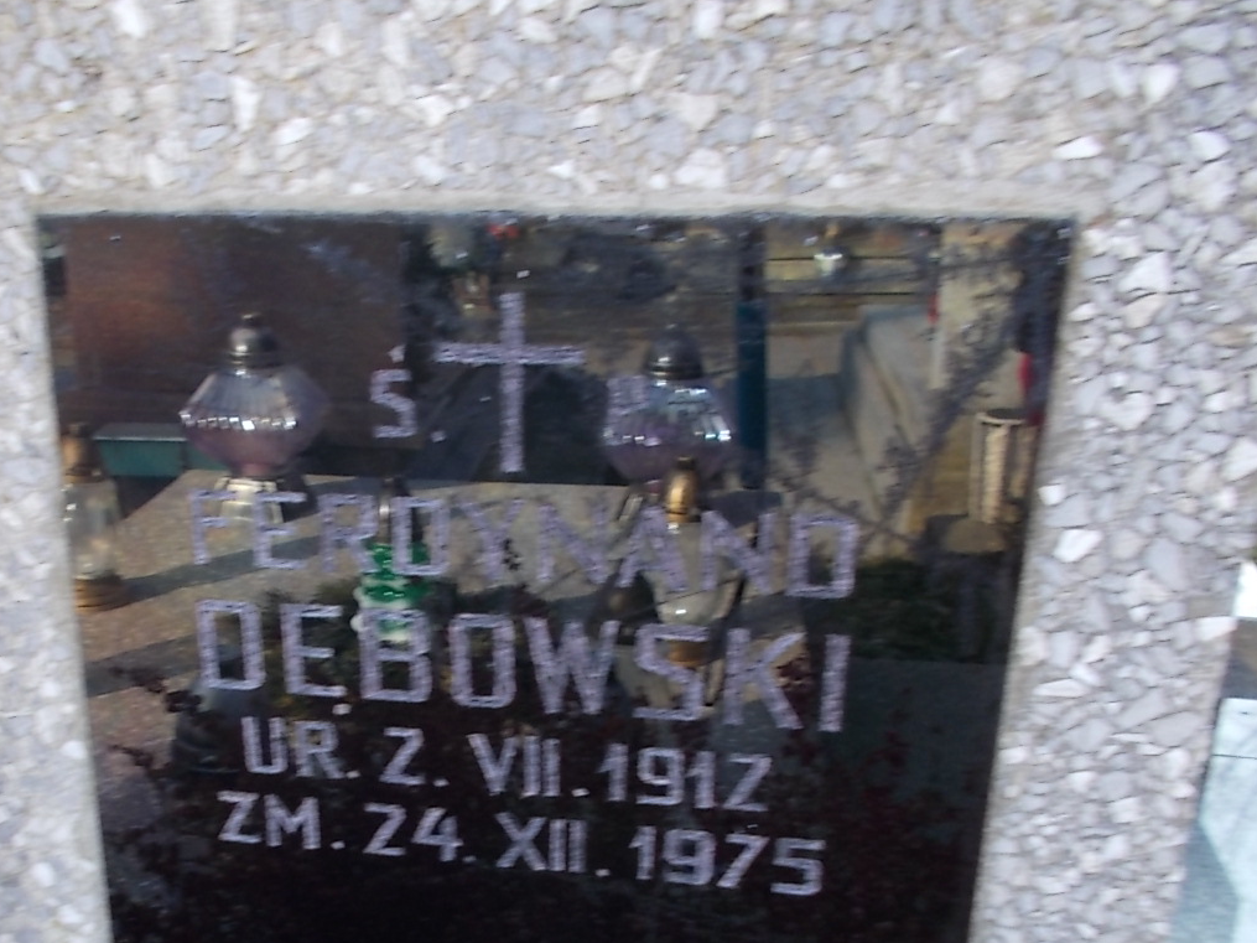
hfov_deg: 44.9
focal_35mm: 41
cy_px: 662
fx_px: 1489
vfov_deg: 34.6
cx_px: 393
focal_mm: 4.6
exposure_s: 1/50
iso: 80
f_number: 3.2
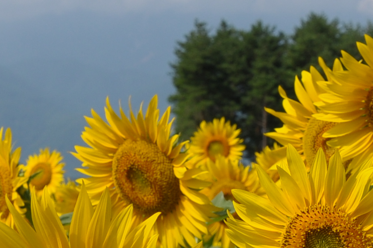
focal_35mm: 162
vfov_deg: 8.4
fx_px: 1677
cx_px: 207
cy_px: 272
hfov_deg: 12.7
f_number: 7.1
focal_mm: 22
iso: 200
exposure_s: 1/1000
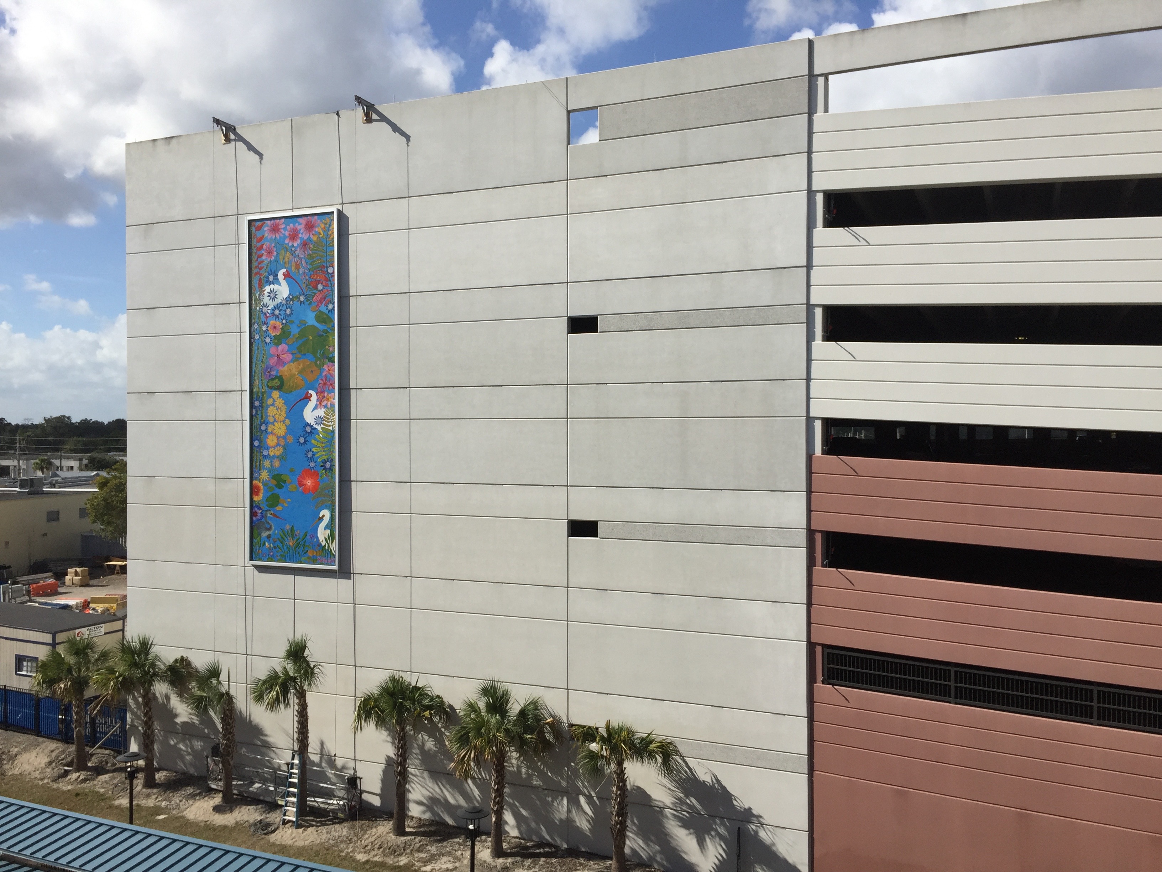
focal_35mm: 29
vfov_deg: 48.2
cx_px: 581
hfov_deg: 61.7
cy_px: 436
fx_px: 973
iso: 32
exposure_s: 1/3049
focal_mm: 4.15
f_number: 2.2
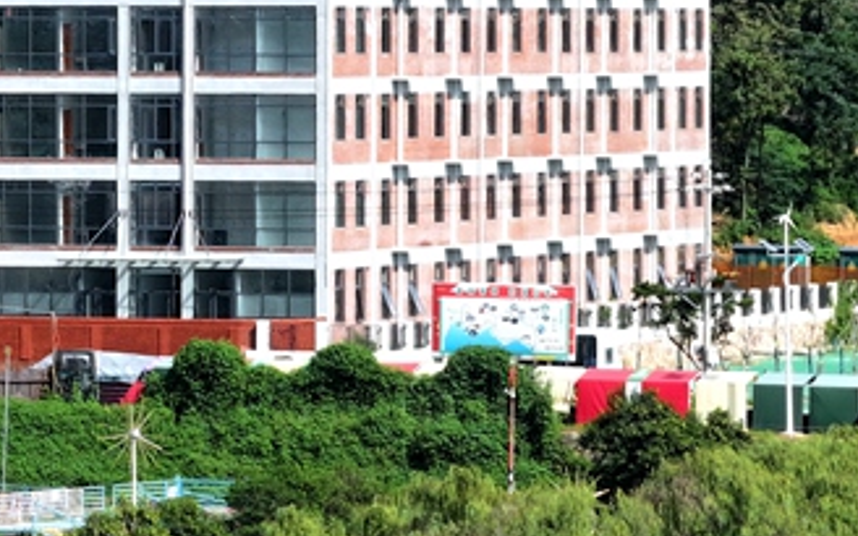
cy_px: -29
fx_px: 10873
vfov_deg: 2.8
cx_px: -106
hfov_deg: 4.5
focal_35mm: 465
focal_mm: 30.71
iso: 100
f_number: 3.4
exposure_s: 1/640
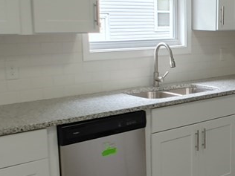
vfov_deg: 21.6
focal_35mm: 68
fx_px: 462
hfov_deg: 27.1
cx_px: 230
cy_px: 102
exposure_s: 1/30
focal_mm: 1.78
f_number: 1.9
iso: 100
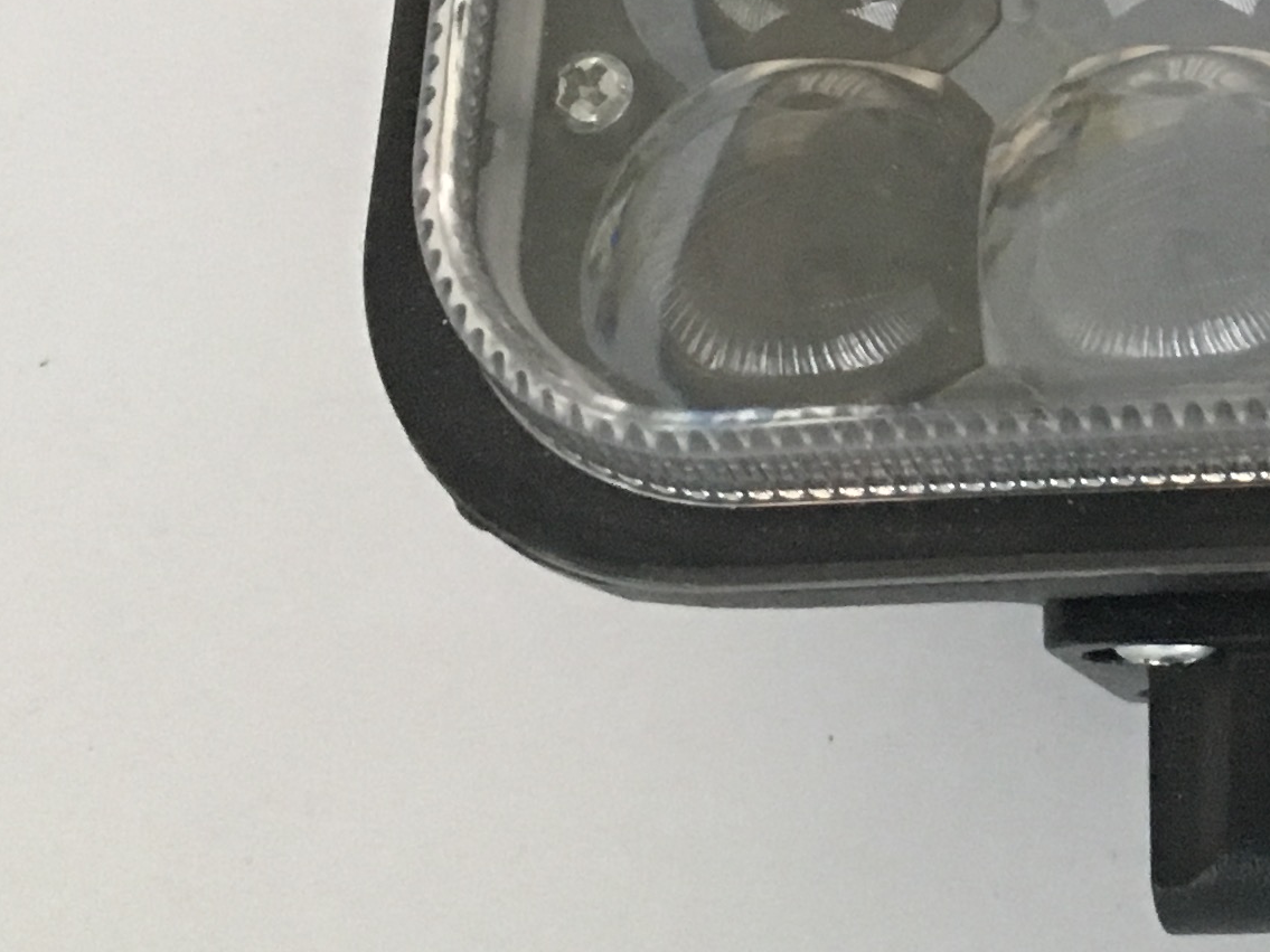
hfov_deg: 17.8
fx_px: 3778
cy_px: -328
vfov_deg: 13.8
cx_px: 1677
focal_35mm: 103
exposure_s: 1/33
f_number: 2.2
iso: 200
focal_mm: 4.15
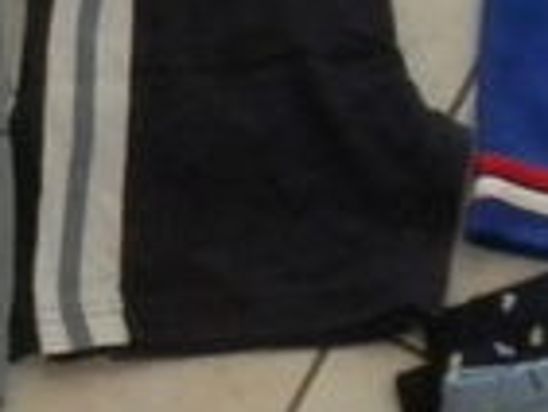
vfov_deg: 5.8
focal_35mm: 255
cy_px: 206
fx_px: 4040
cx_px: 43
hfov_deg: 7.7
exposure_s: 1/7.9
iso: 400
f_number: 3.7
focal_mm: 6.4
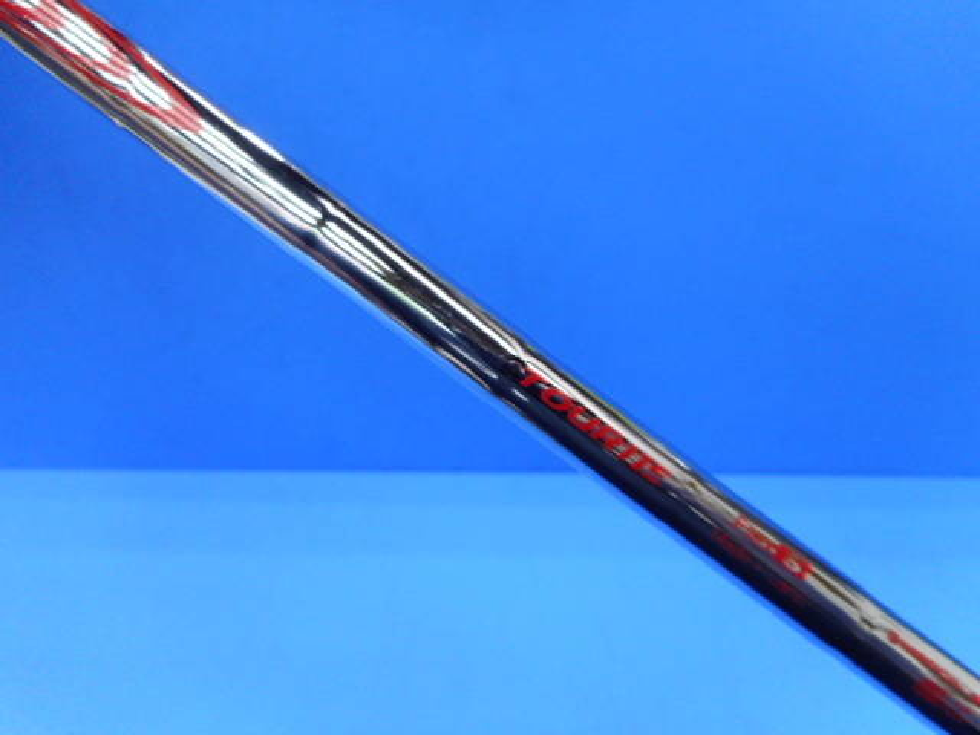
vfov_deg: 54.9
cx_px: 490
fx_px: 708
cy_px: 368
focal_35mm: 25
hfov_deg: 69.4
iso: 140
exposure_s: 1/30
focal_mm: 4.5
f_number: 3.7
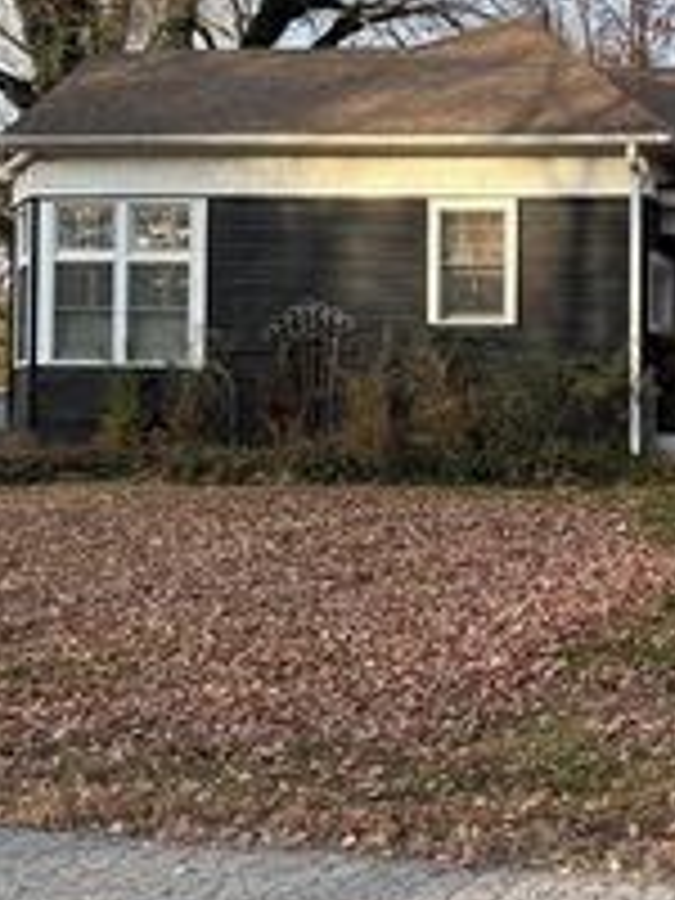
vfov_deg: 32.2
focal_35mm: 60
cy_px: 430
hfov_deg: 22.9
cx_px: 747
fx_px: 1560
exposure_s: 1/849
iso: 80
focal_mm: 6.76
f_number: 1.78
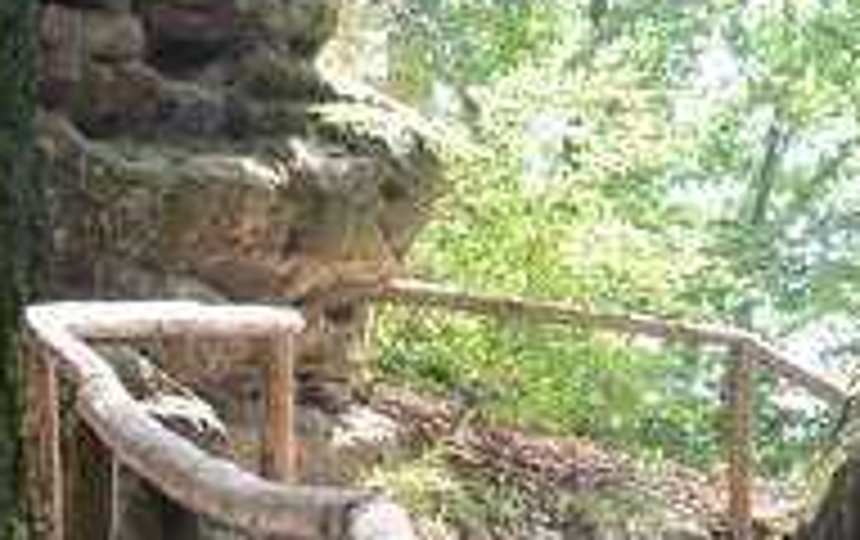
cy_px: 261
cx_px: 648
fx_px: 4953
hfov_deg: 9.9
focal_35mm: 211
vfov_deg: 6.2
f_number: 4
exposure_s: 1/125
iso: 250
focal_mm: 50
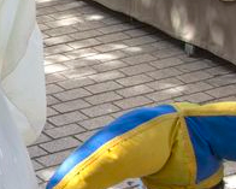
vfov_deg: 8.4
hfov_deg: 10.1
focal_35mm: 184
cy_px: -5
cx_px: -128
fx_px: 1286
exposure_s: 1/250
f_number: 7.1
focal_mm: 32
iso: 200
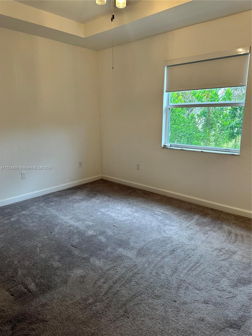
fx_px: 233
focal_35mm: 24
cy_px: 168
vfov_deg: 71.6
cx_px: 126
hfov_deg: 56.8
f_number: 1.78
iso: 125
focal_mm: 6.86
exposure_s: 1/60
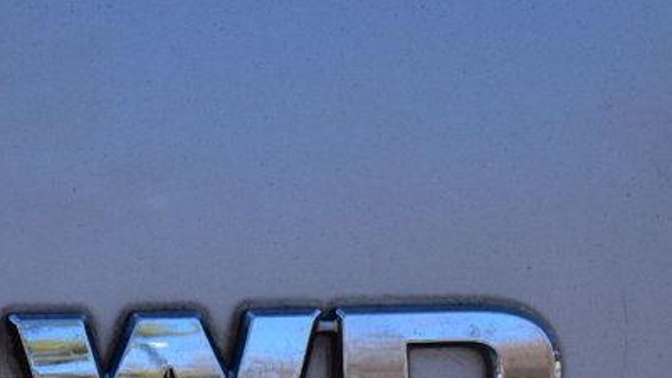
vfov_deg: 5.5
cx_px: 239
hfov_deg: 9.7
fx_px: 3944
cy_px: 318
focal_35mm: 221
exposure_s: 1/400
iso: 400
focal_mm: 55
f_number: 11
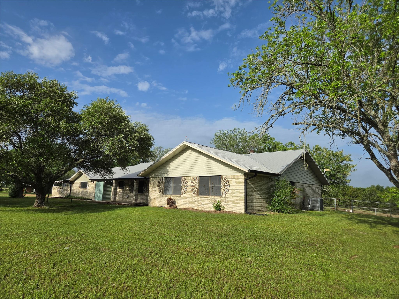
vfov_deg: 58.9
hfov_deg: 73.9
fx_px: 265
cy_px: 150
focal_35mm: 23
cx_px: 200
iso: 80
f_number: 1.8
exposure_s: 1/6409
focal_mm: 5.4
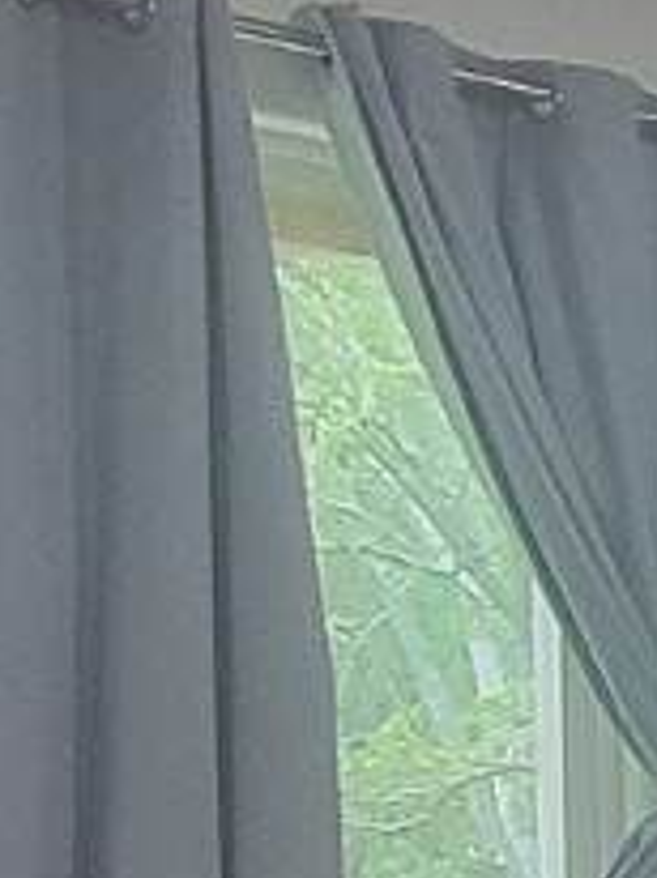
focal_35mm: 97
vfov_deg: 18.6
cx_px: 2248
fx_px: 2460
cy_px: 1181
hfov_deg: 9.5
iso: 320
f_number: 2.2
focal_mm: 2.2
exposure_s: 1/60
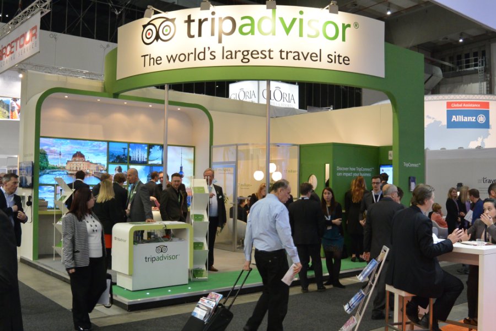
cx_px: 248
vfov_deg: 36.0
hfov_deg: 51.9
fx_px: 510
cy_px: 166
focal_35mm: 37
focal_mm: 14
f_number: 4
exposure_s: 1/125
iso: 800
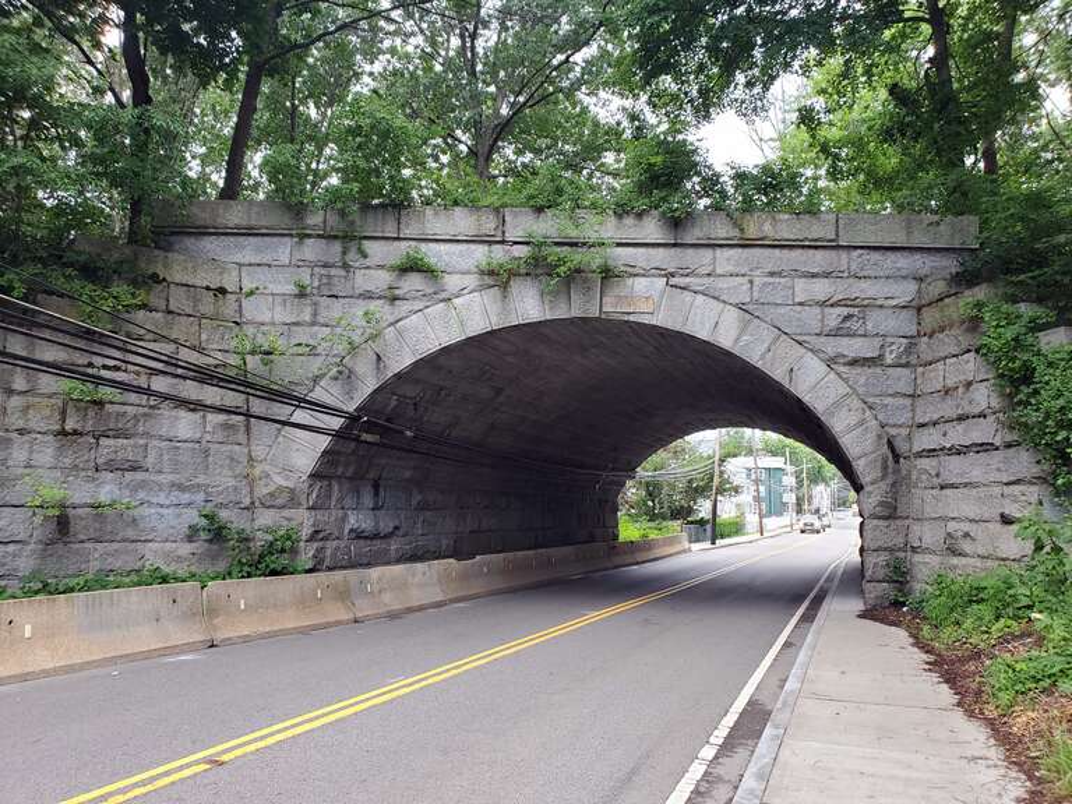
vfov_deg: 53.1
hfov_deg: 67.3
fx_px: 805
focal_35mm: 26
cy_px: 402
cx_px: 536
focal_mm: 4.3
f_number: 2.4
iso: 50
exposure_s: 1/174
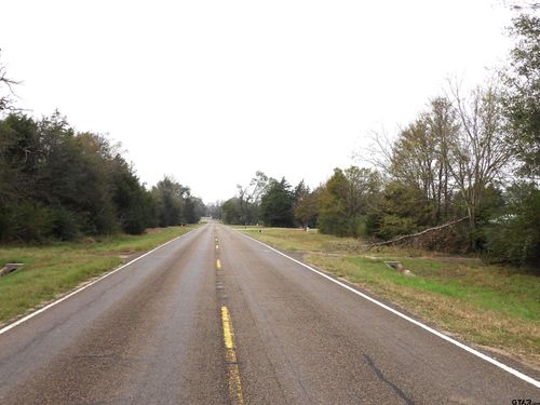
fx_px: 515
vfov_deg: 42.9
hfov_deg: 55.4
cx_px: 270
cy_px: 202
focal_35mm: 33
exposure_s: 1/681
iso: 100
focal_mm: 5.9
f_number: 3.6
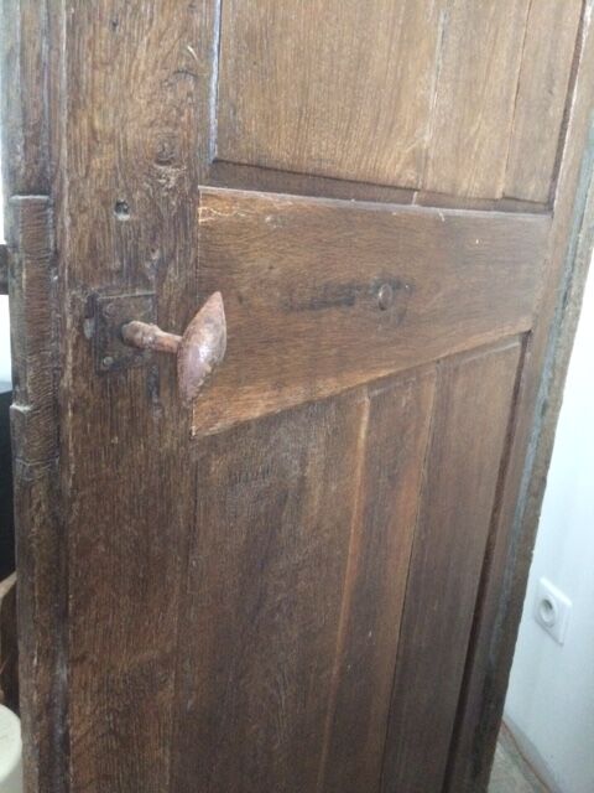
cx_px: 297
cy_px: 396
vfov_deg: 61.7
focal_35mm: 29
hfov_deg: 48.2
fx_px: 664
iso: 500
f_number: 2.2
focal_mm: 4.15
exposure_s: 1/17
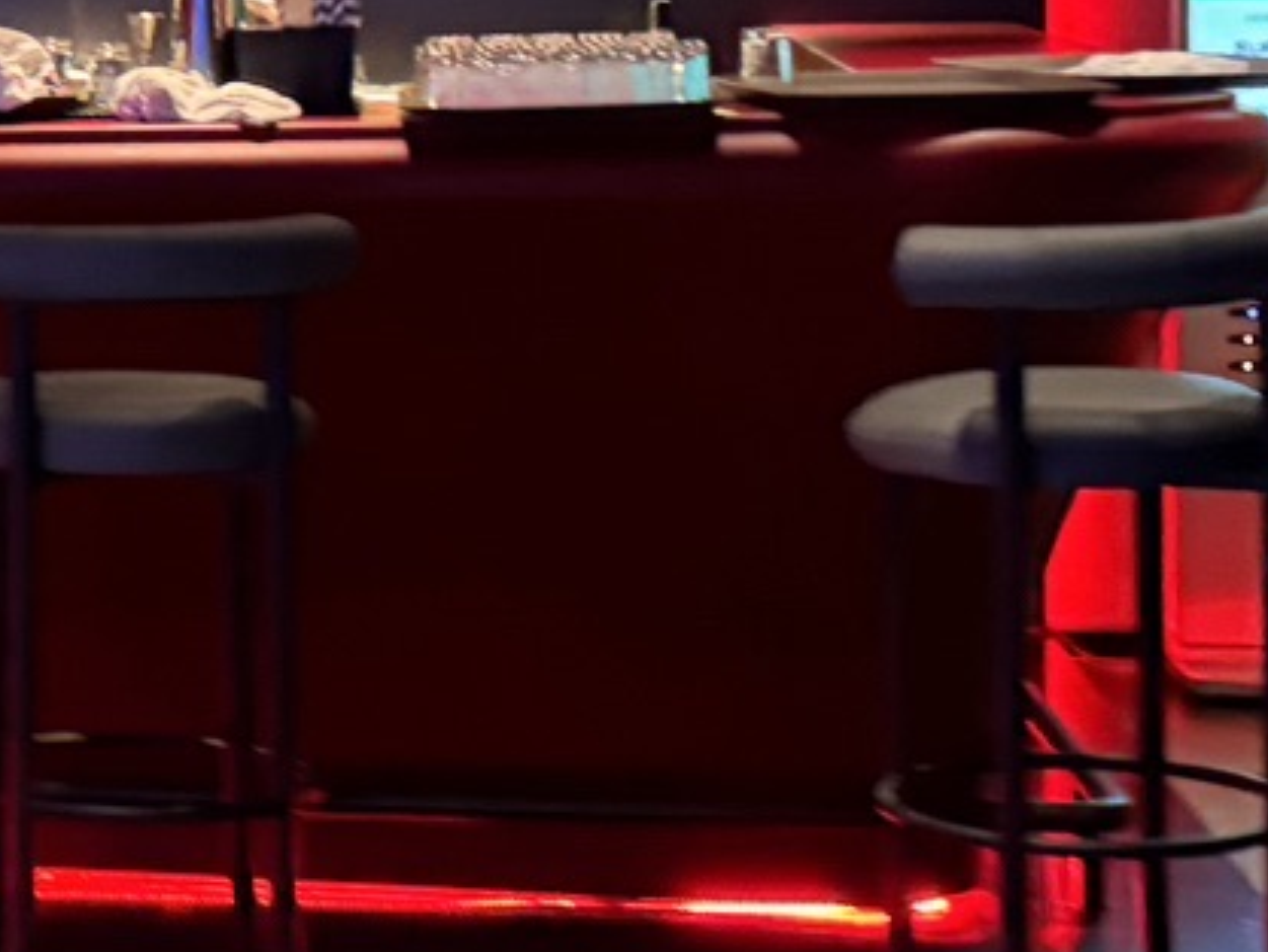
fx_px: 4214
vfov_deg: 12.8
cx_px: -812
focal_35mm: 115
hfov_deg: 15.4
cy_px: 167
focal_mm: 6.86
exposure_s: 1/50
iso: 800
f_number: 1.78
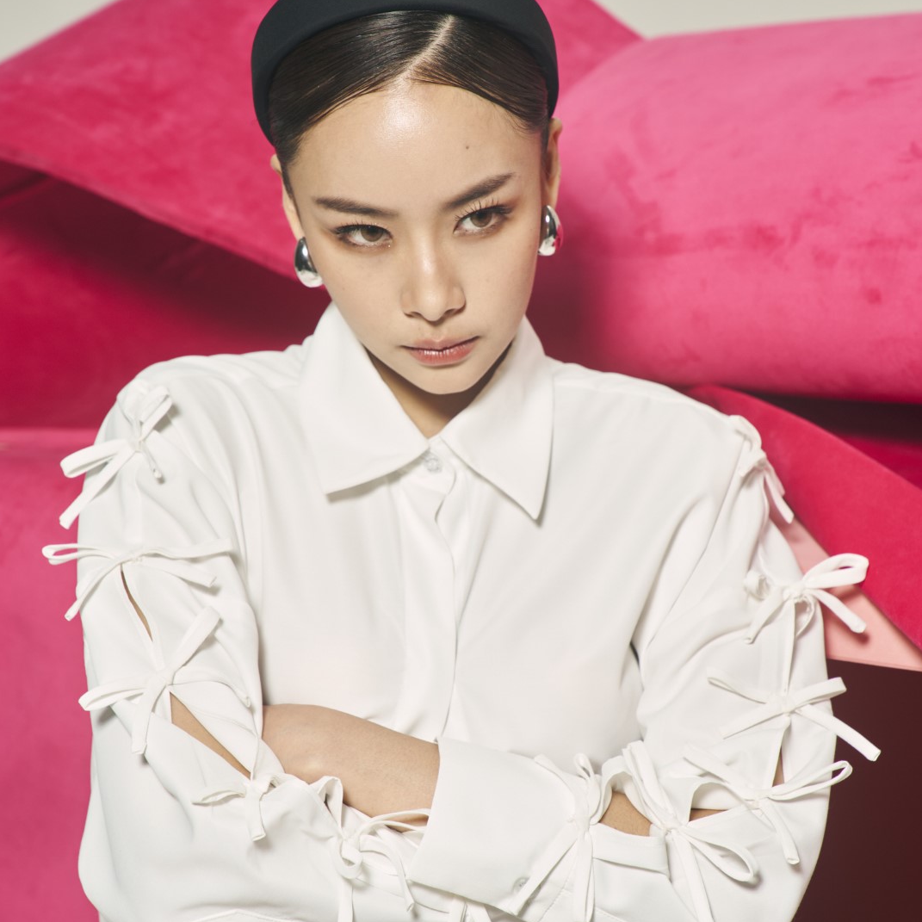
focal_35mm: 90
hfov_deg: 19.3
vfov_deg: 19.3
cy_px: 520
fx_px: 2712
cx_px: 462
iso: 160
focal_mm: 70
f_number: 5
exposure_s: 1/125
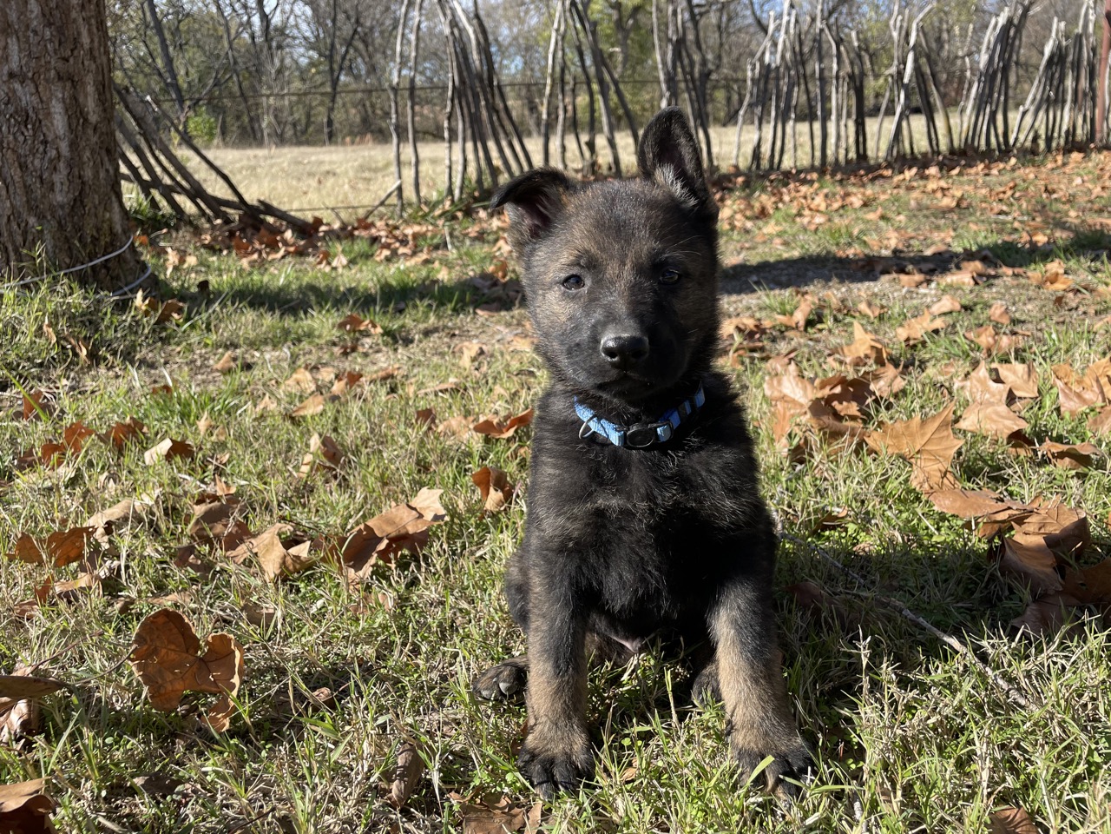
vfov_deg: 53.1
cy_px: 417
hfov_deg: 67.3
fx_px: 834
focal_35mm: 26
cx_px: 556
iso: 32
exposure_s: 1/1742
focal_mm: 4.2
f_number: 1.6
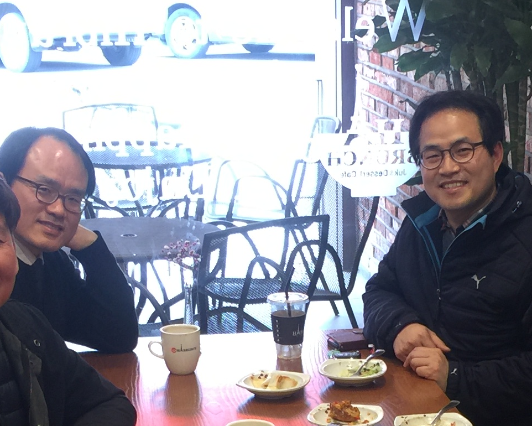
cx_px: 348
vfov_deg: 15.5
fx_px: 1512
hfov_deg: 19.9
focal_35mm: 96
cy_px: 497
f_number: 2.2
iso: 32
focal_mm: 4.15
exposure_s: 1/15
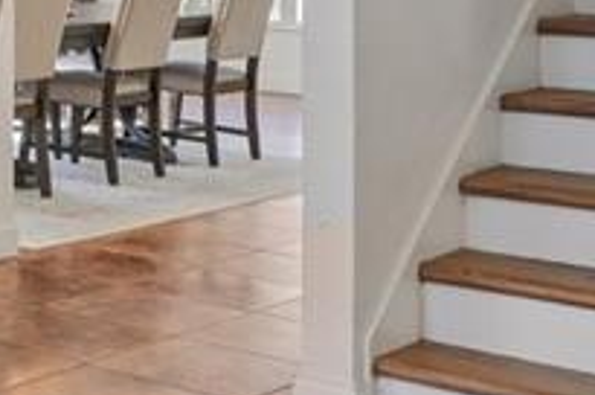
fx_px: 1485
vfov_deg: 14.6
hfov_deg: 18.1
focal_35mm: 90
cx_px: -470
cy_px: -105
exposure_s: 1/30
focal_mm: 18
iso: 400
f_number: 8
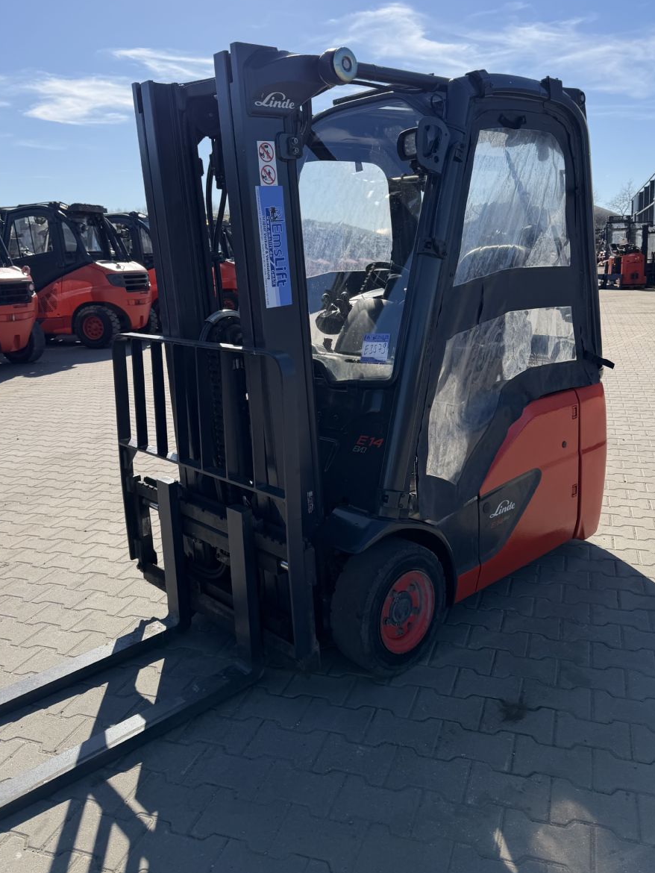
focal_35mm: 28
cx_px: 336
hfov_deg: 49.8
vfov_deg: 63.1
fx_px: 706
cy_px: 367
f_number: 1.78
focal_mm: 6.76
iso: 80
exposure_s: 1/4673
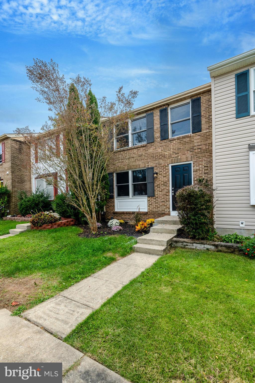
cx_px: 128
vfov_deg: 96.7
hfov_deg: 73.7
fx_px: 170
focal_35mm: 16
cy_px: 192
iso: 1250
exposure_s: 1/1000
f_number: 8
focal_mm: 16
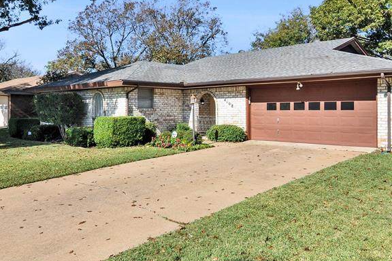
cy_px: 105
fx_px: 348
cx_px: 185
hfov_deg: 58.7
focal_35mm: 32
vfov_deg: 40.9
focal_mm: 12
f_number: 5
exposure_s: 1/400
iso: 200
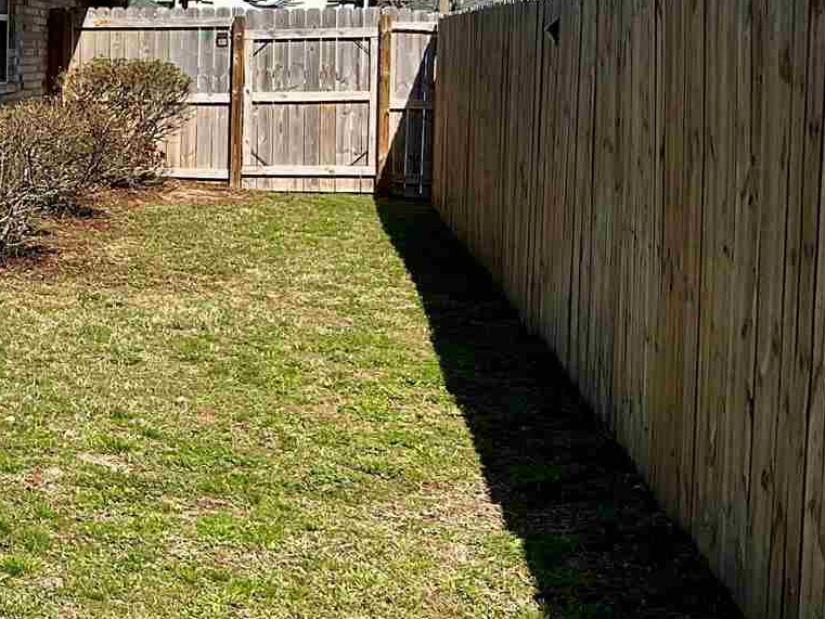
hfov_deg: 22.2
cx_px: -271
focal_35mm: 78
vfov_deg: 18.8
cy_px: 170
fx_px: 1859
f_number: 1.8
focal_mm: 3
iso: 20
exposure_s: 1/2801
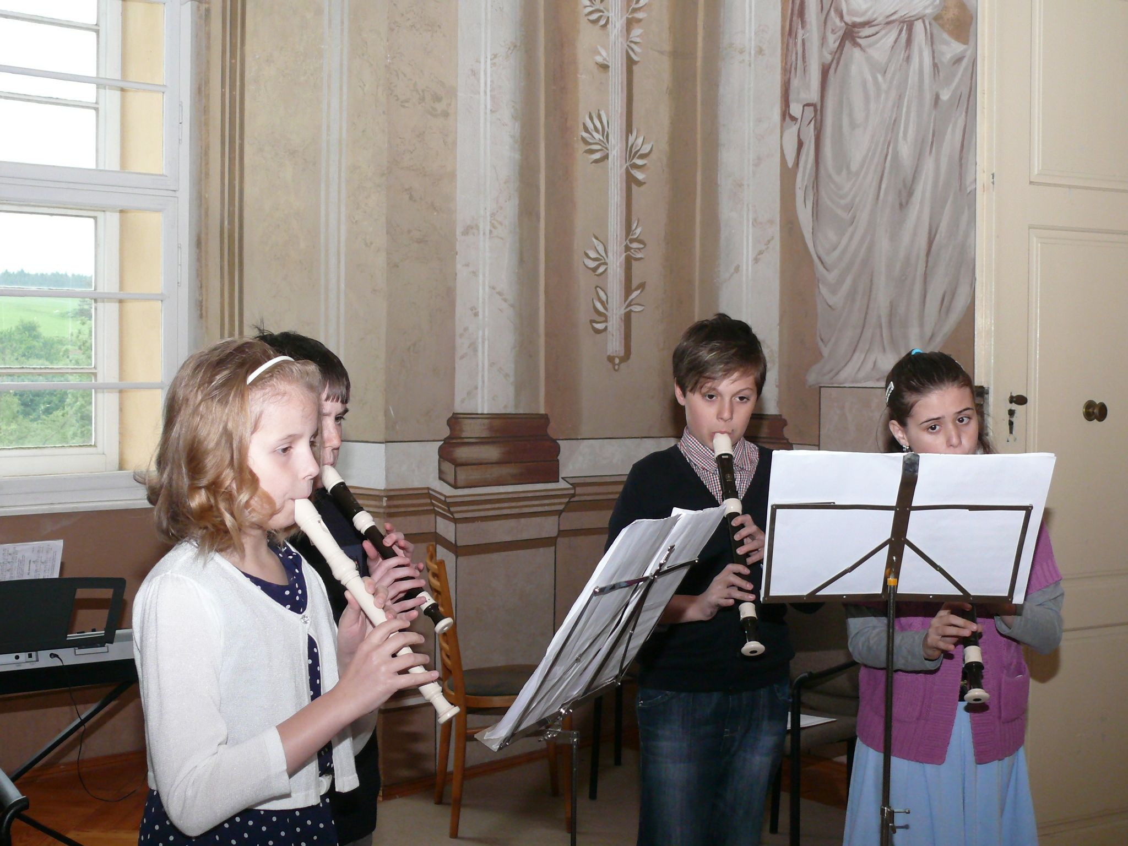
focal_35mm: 46
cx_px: 564
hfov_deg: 41.2
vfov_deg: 31.5
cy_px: 423
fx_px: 1499
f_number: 2.8
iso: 200
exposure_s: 1/125
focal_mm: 8.6
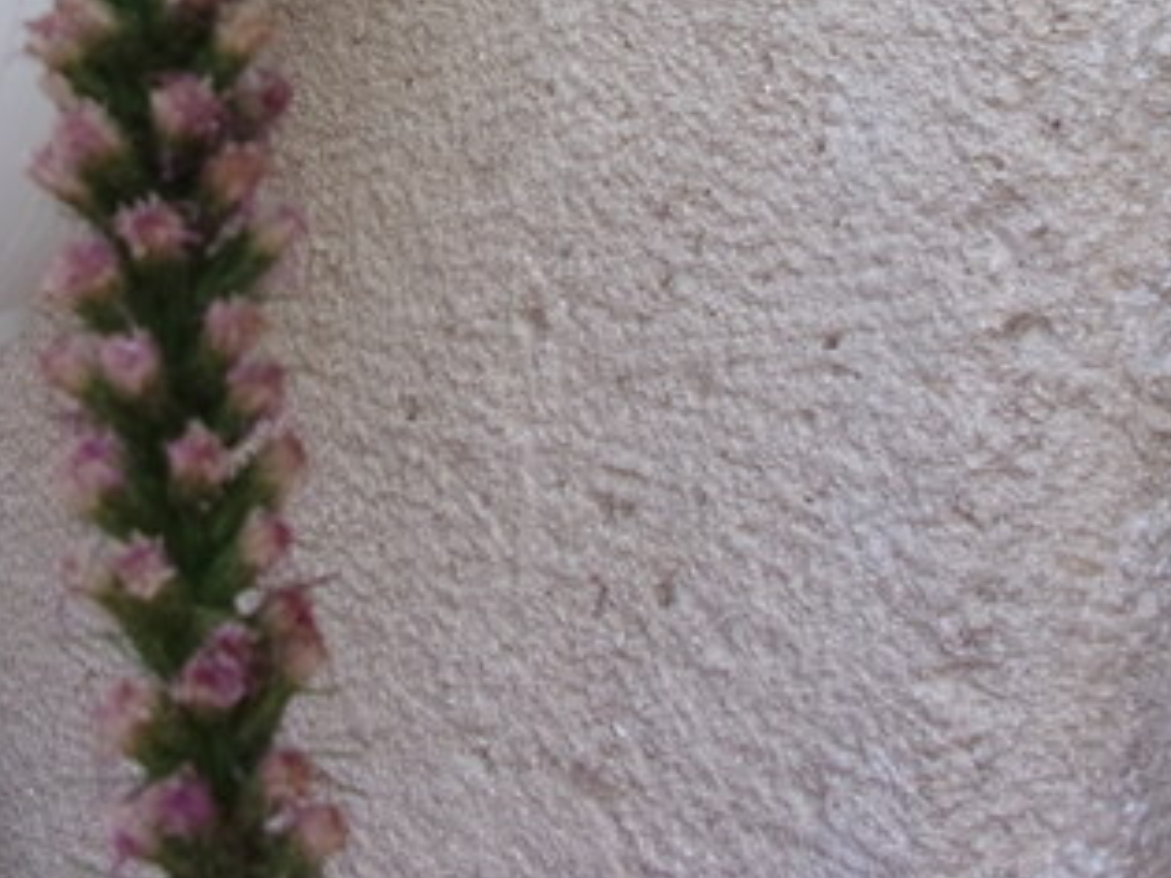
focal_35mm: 61
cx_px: 375
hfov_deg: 31.4
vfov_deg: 22.9
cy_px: -22
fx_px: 2063
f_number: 3.3
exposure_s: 1/240
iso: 80
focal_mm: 4.3
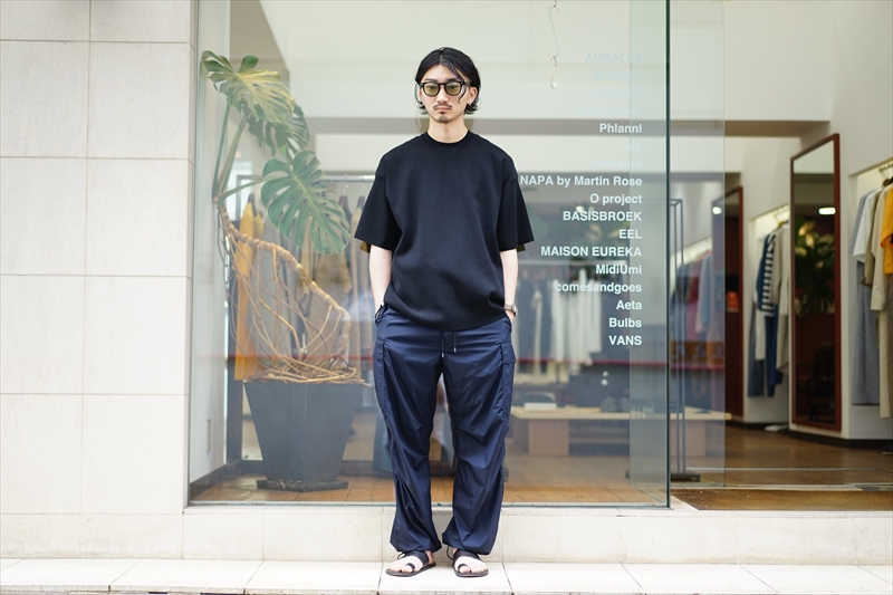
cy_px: 298
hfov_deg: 36.3
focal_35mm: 55
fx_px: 1364
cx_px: 446
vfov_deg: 24.6
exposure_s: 1/80
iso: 100
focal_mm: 55
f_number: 1.8
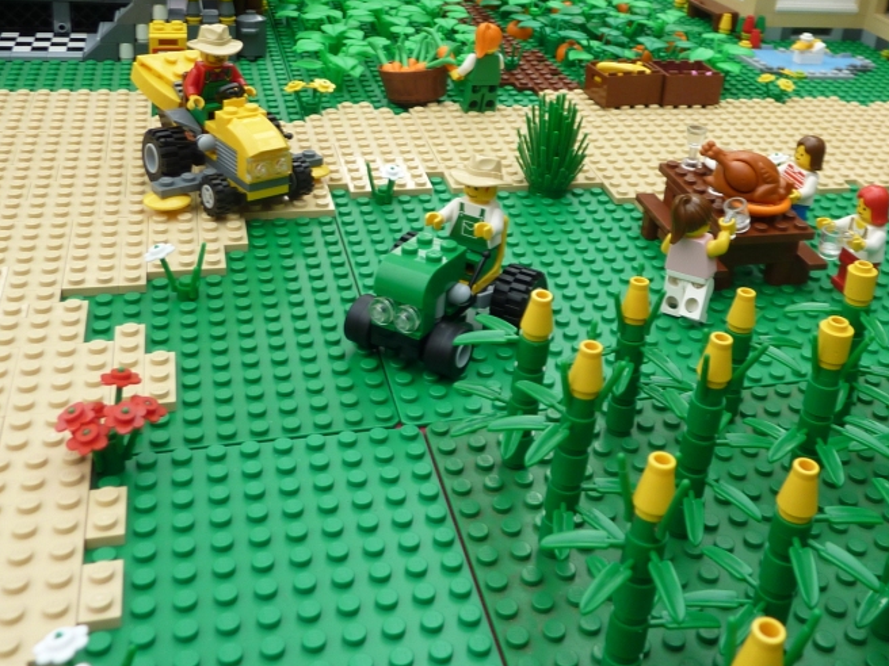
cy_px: 175
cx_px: 569
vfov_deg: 36.1
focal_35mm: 39
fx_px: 1002
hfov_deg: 47.3
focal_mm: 4.1
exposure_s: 1/30
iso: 80
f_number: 3.3
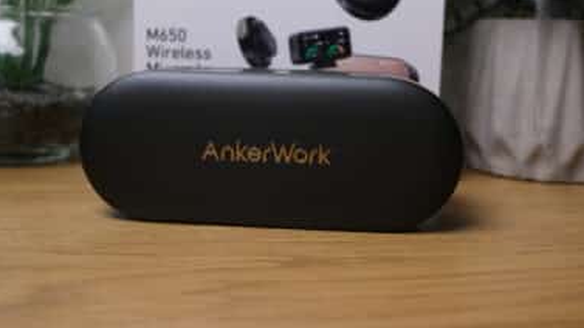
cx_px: 297
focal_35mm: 52
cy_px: 172
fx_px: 805
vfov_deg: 23.1
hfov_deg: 39.9
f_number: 6.4
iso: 320
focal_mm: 32.1
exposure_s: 1/85
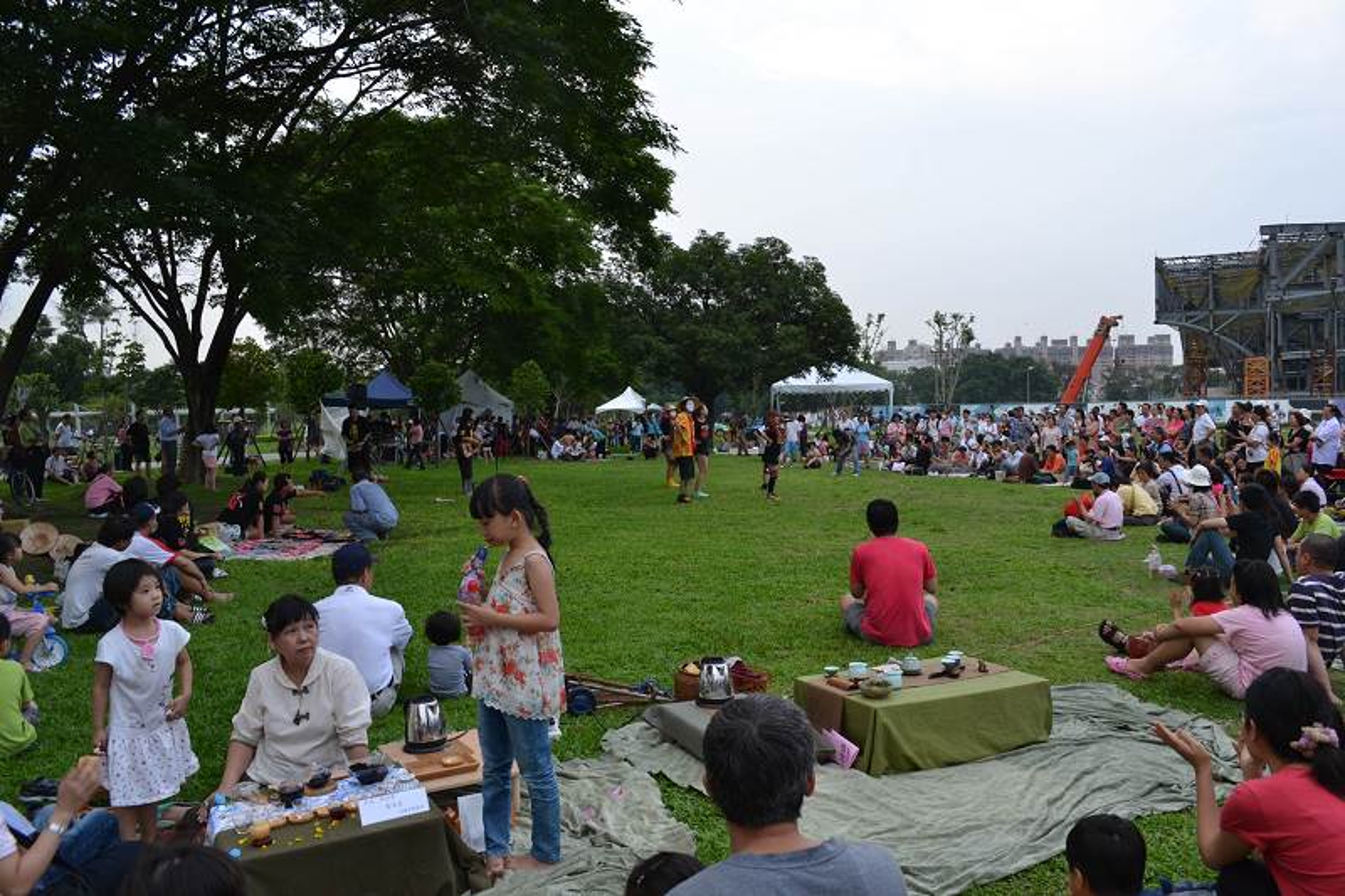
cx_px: 672
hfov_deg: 67.4
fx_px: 1008
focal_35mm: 27
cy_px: 448
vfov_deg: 47.9
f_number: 5.6
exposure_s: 1/125
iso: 400
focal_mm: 18
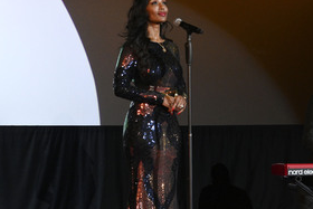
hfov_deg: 15.5
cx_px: 220
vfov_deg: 10.4
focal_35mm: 132
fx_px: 1148
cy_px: 129
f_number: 5.6
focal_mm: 82
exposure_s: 1/160
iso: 6400
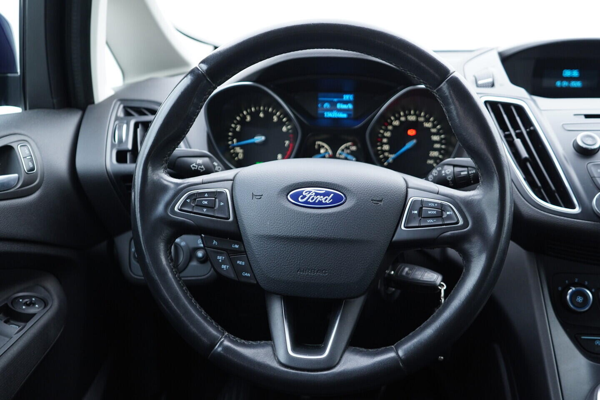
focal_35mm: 36
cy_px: 200
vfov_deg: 36.9
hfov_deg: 53.1
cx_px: 300
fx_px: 600
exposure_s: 1/40
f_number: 2.8
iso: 320
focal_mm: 24
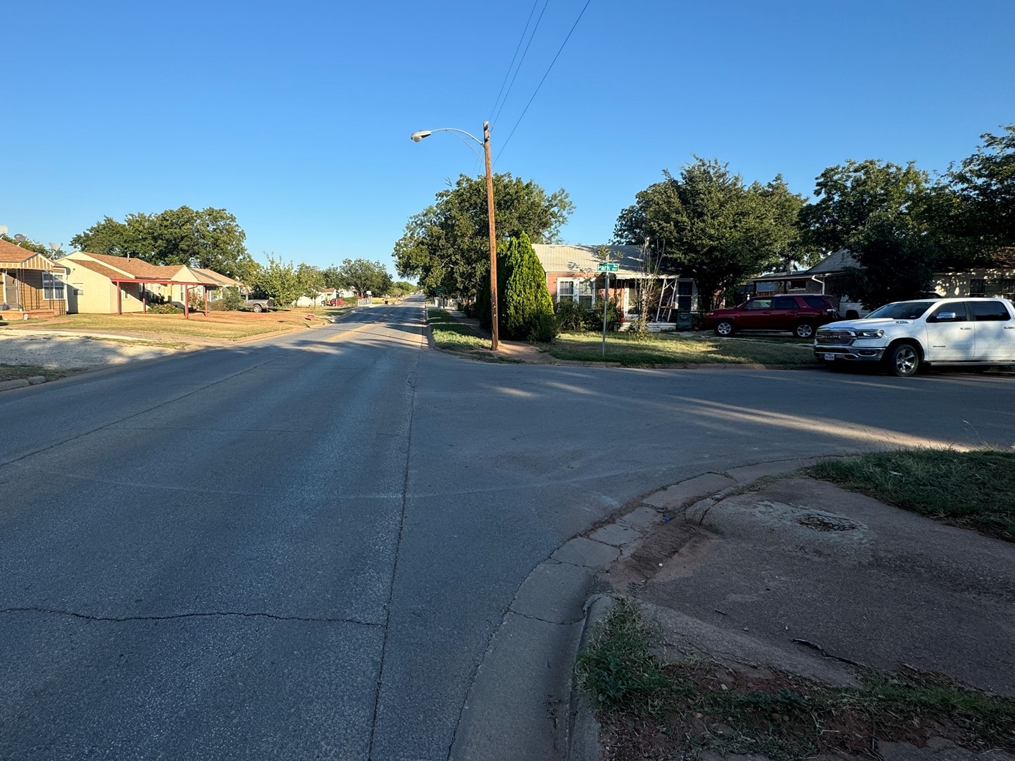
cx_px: 412
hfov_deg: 83.7
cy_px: 335
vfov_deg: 68.4
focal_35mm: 19
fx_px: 557
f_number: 2.2
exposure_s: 1/1094
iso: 50
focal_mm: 2.22
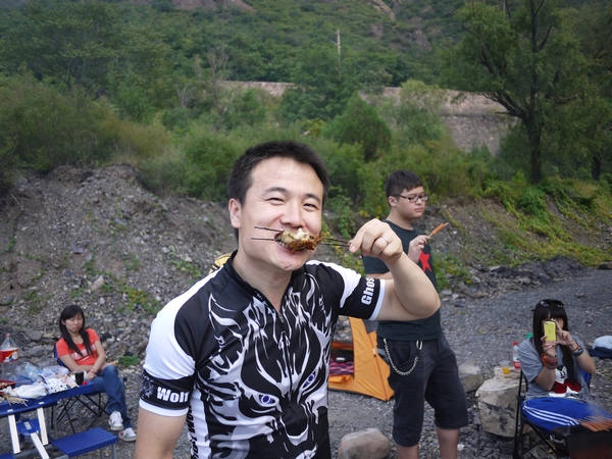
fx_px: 495
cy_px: 230
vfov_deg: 49.7
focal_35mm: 28
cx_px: 306
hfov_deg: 63.4
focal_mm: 14
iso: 160
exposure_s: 1/640
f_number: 2.5
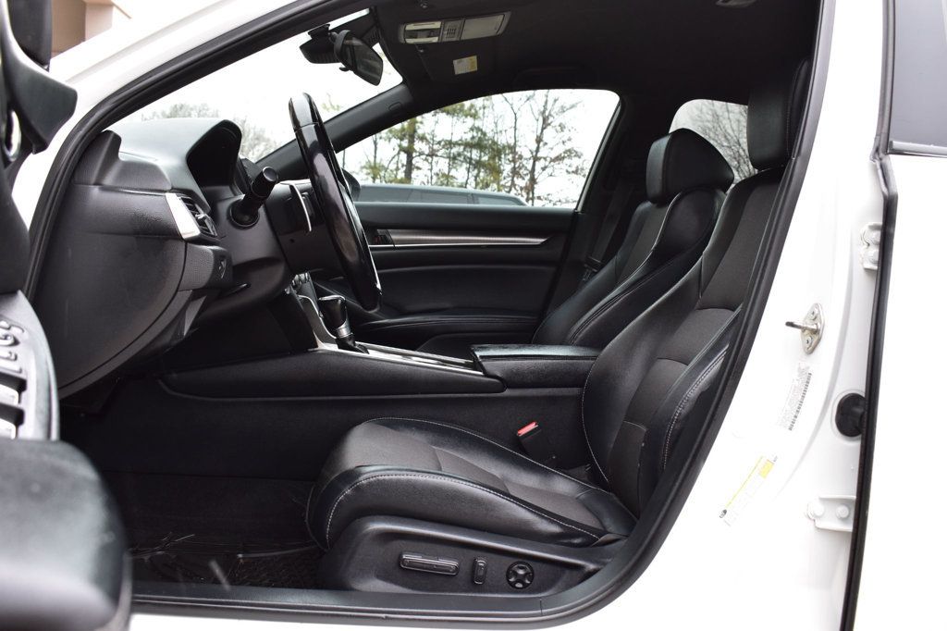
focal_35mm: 36
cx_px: 474
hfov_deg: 53.1
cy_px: 316
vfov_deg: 36.8
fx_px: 947
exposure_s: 1/25
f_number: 7.1
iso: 400
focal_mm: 24
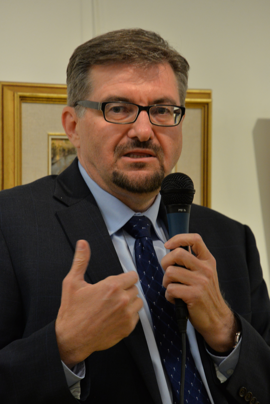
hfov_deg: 4.6
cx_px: 135
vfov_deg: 6.9
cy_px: 202
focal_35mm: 300
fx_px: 3372
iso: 2000
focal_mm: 300
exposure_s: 1/125
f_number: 8
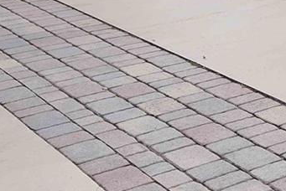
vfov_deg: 12.1
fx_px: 763
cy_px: -229
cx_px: 629
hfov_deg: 15.3
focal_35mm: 96
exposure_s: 1/320
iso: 100
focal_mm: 16
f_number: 4.5
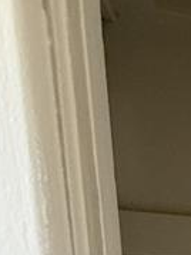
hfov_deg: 13.0
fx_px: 552
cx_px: 497
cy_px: 406
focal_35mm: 75
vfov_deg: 21.0
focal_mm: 2.22
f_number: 2.2
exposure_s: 1/99
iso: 200
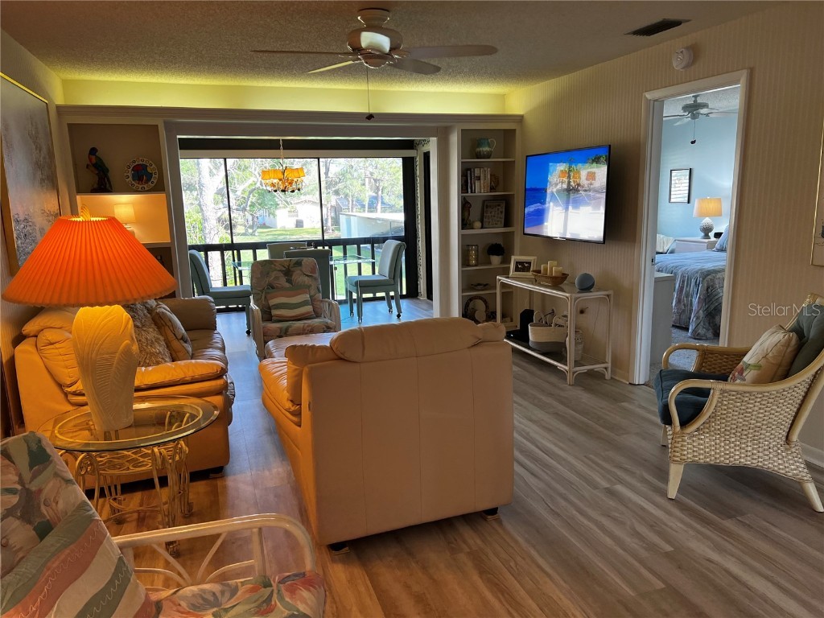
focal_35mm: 26
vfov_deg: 53.1
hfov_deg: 67.3
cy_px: 309
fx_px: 619
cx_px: 412
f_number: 1.5
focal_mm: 5.7
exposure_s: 1/120
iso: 100
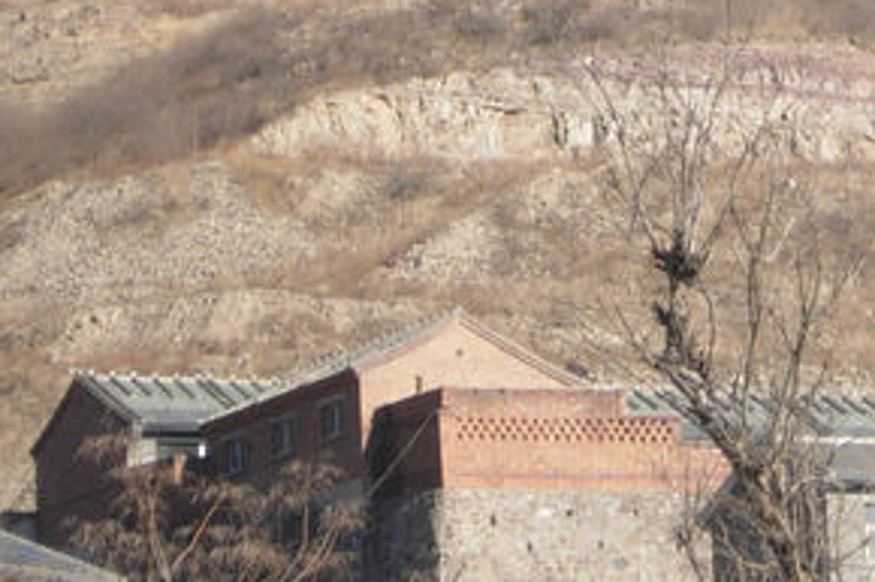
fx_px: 10979
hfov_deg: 4.5
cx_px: 1168
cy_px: -380
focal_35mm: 452
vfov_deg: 3.0
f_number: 5.3
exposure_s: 1/304
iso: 50
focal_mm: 26.3
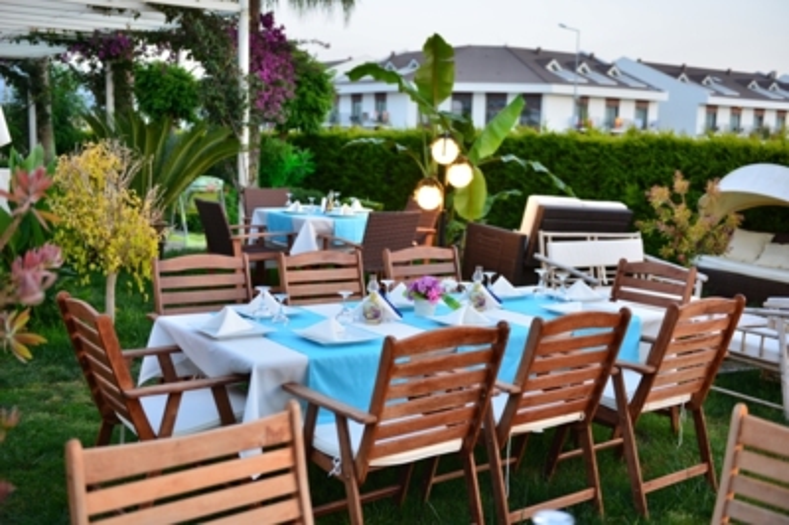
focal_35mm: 40
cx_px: 394
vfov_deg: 33.3
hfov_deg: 48.5
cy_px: 262
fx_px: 876
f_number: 2.8
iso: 250
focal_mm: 40
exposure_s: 1/40
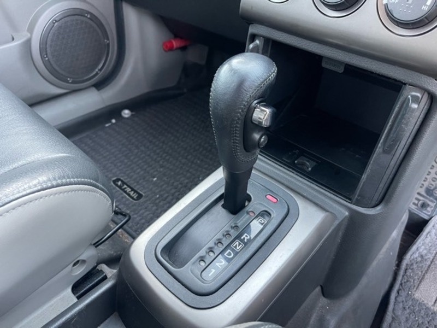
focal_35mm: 25
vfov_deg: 54.9
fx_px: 316
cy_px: 164
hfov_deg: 69.4
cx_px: 218
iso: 500
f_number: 1.6
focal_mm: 5.1
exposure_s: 1/52
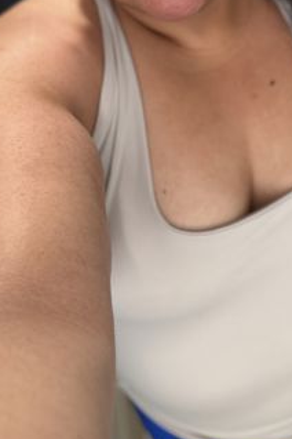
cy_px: 89
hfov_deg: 29.1
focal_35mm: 46
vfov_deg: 41.0
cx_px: 193
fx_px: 560
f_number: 1.78
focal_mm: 6.76
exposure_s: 1/60
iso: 200
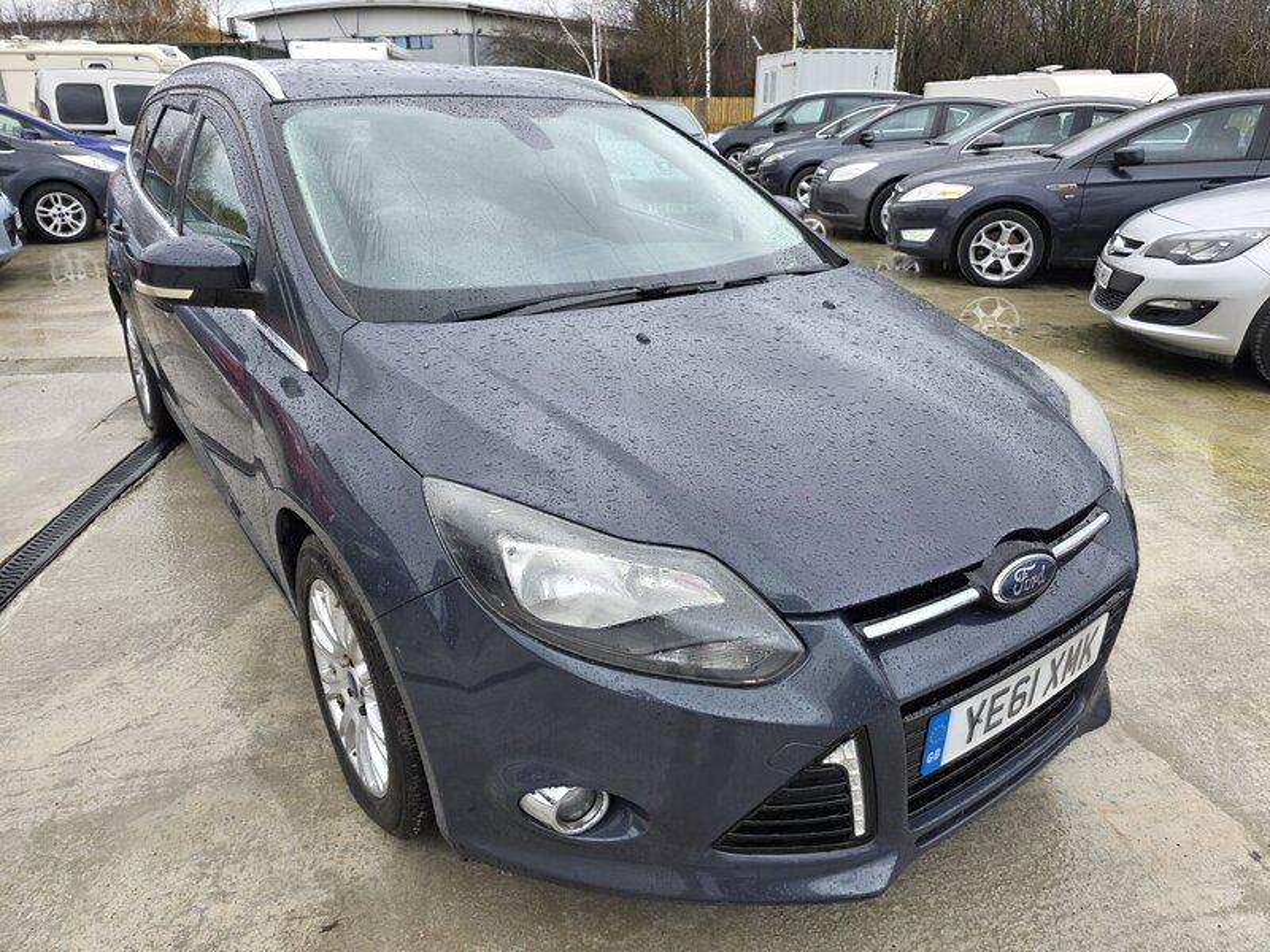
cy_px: 476
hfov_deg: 73.9
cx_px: 635
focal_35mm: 23
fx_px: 844
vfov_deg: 58.9
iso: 50
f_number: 1.7
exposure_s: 1/180
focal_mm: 6.3
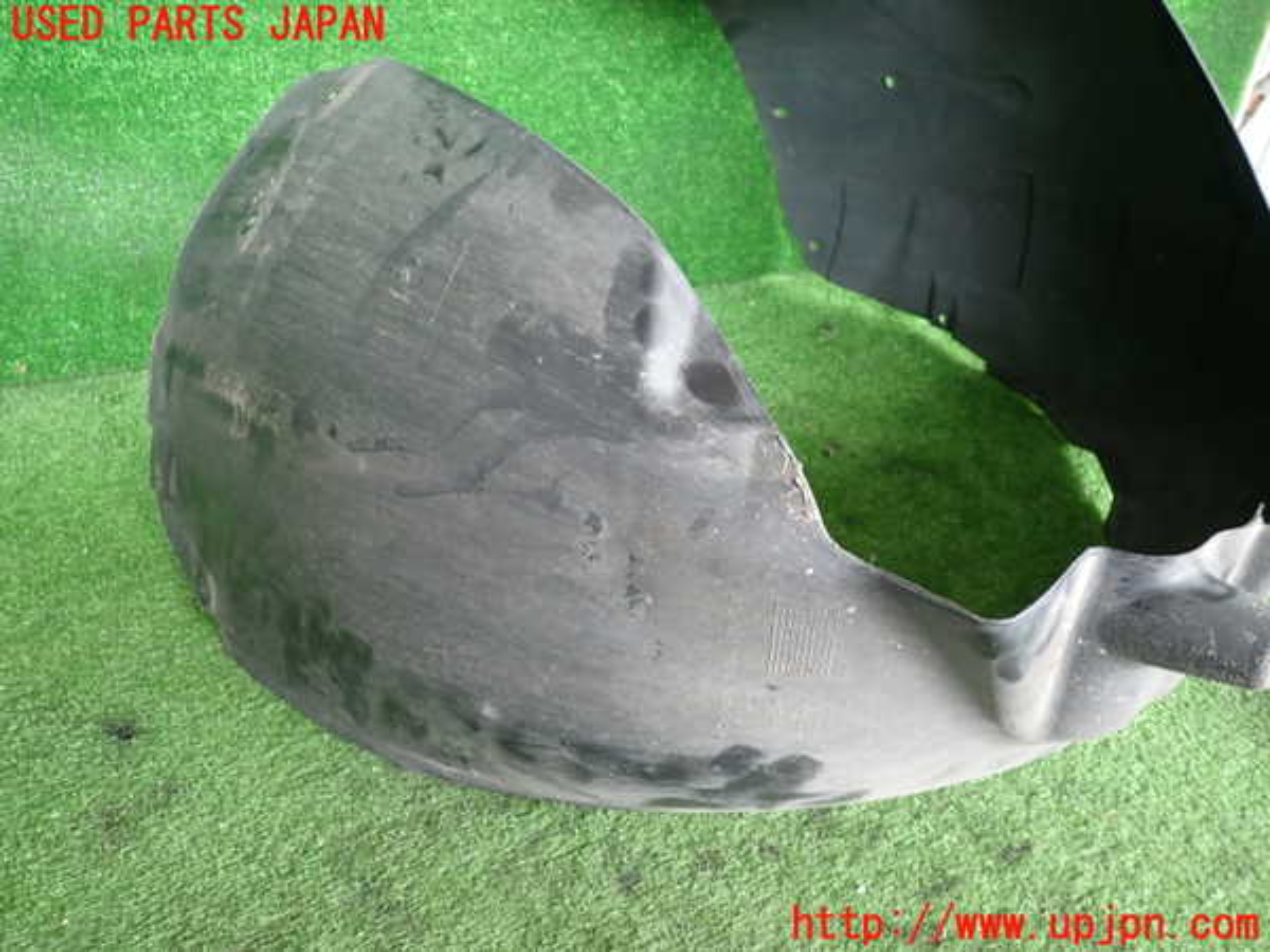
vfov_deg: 54.9
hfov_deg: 69.4
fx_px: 917
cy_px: 476
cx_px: 635
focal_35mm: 25
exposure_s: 1/60
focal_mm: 4.5
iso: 200
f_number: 2
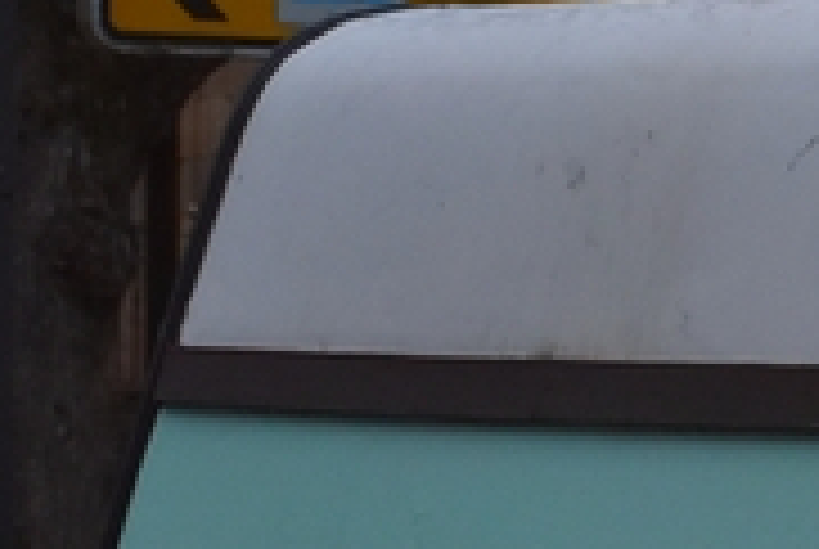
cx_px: 2156
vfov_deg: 3.7
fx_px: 8545
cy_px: 504
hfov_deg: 5.3
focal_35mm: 375
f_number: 4.2
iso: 720
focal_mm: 38
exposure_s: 1/60
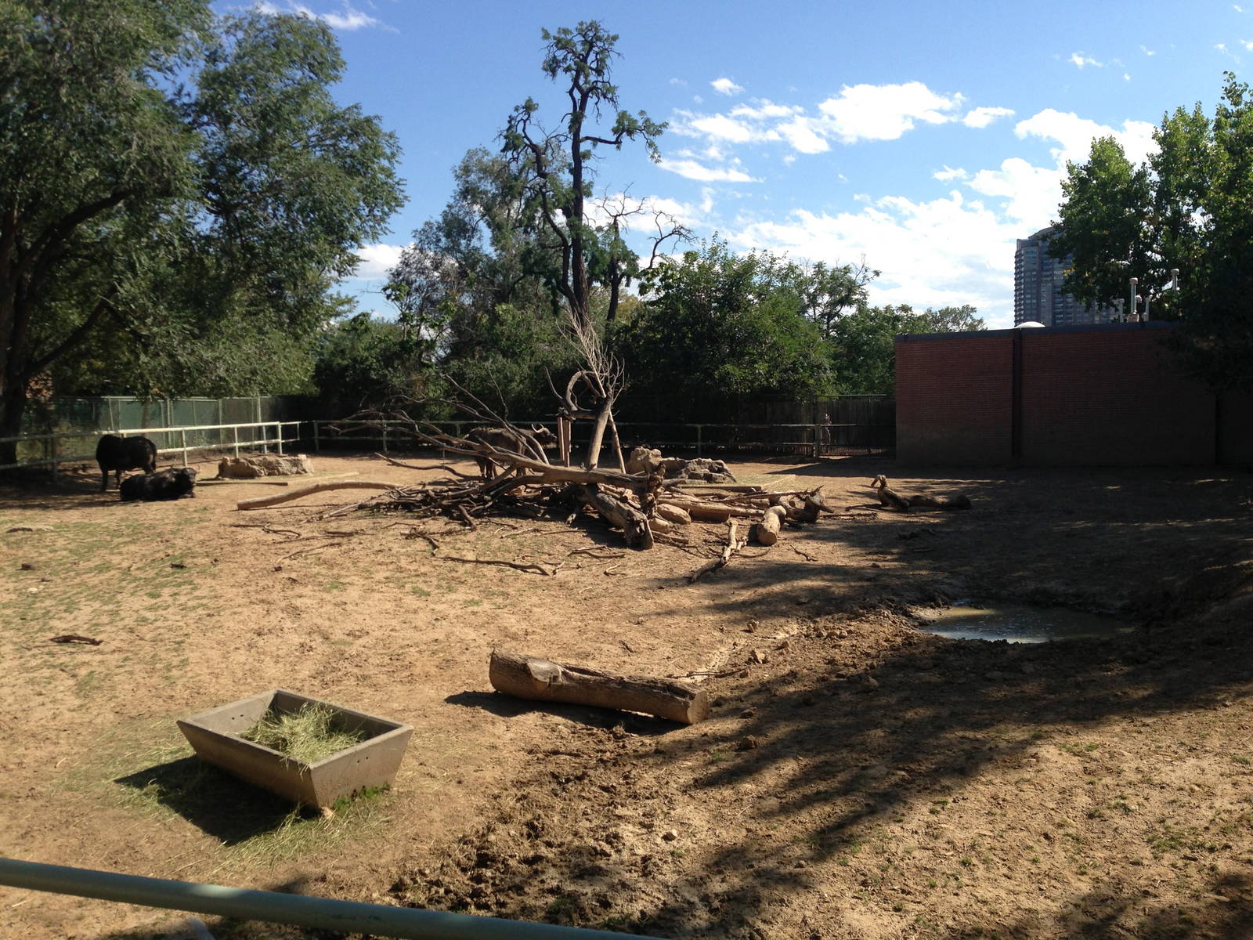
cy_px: 470
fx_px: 1195
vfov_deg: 42.9
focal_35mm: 33
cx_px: 626
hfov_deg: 55.4
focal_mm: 4.13
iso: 50
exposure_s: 1/1153
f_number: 2.4
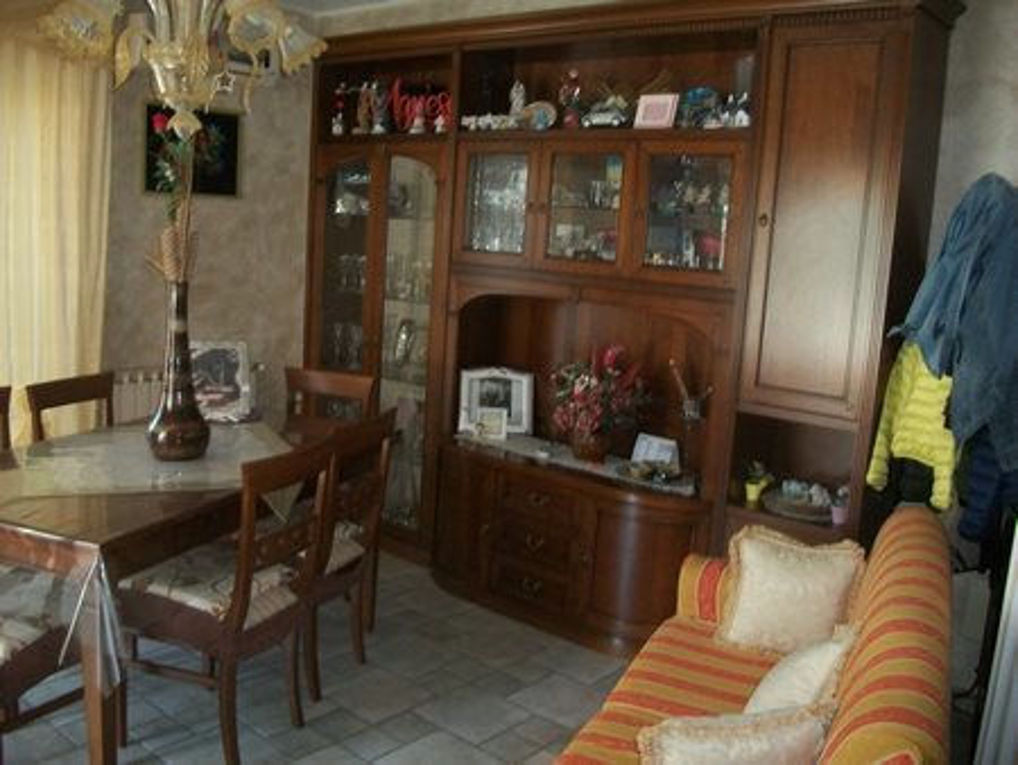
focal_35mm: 32
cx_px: 509
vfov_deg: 44.2
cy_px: 382
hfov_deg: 56.8
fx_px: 942
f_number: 2.9
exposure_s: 1/30
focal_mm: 5.7
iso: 240
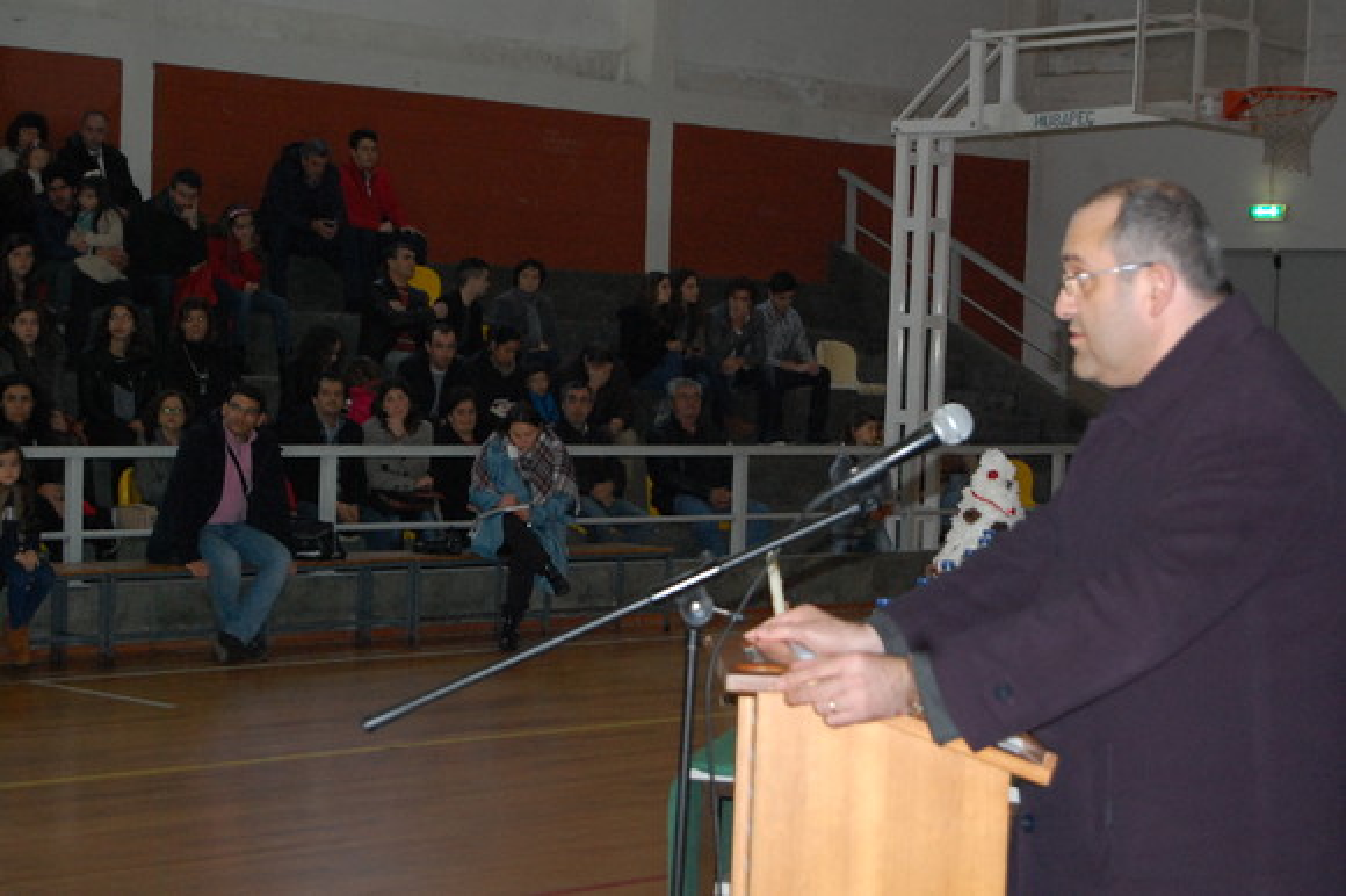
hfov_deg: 24.6
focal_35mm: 82
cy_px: 448
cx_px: 673
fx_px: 3083
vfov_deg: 16.5
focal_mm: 55
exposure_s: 1/60
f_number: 5.6
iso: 1250
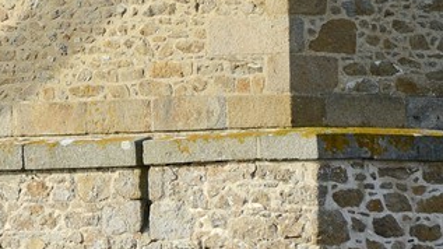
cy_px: -360
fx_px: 12423
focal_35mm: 1058
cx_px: -337
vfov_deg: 1.1
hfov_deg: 2.0
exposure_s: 1/200
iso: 200
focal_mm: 200
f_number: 11
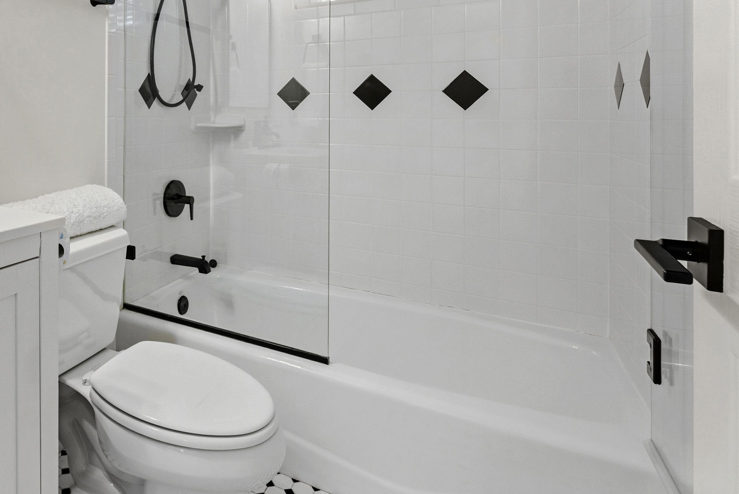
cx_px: 152
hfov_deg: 66.5
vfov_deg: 50.1
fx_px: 500
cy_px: 113
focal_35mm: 24
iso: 400
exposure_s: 1/200
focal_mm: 15.2
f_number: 8
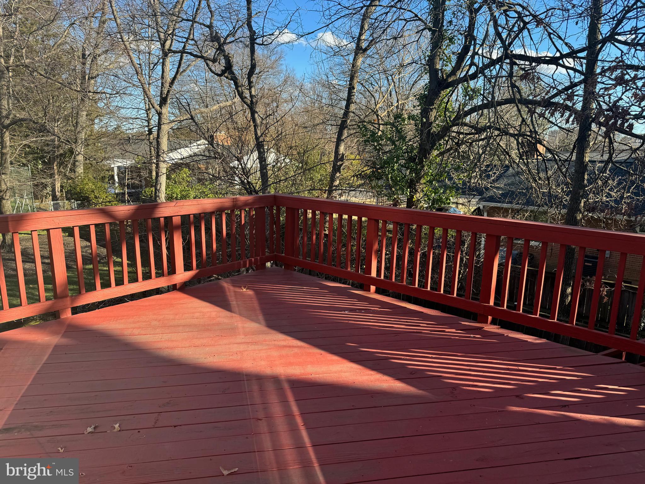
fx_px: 447
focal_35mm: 24
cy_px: 242
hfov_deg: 71.6
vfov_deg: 56.8
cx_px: 322
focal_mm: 6.76
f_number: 1.78
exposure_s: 1/995
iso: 80
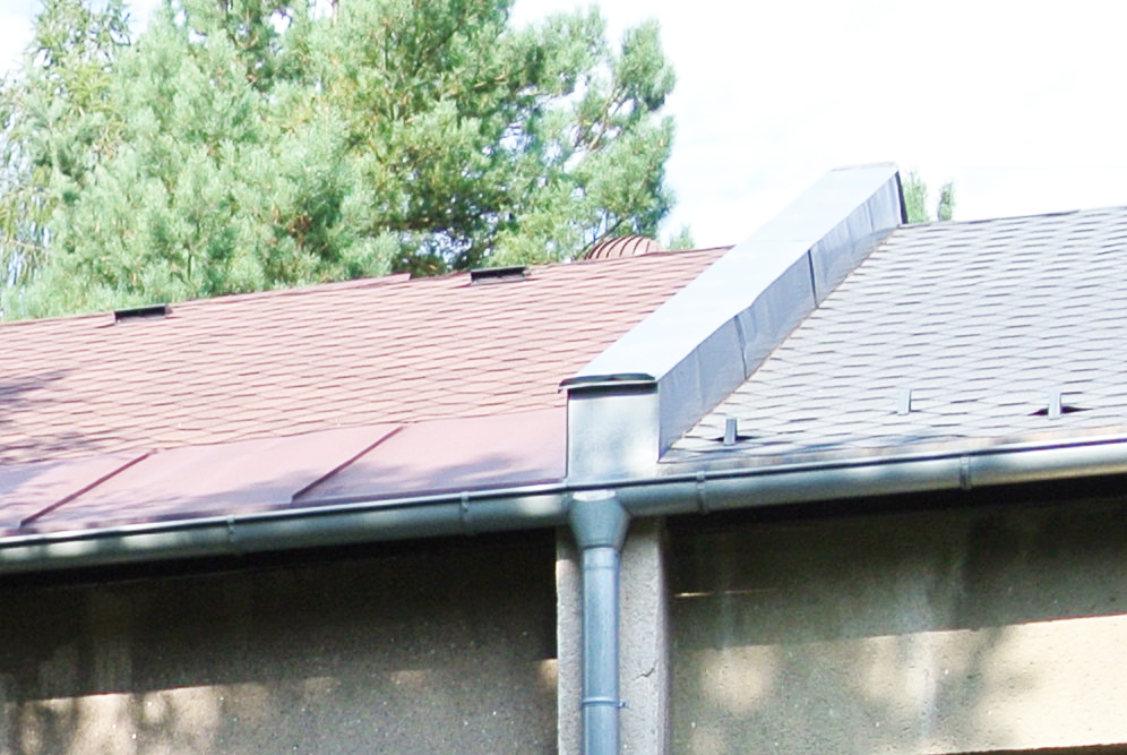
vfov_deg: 9.3
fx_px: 4389
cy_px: 1395
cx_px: -353
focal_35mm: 140
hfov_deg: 14.0
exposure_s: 1/400
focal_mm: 13.6
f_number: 4.5
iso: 100
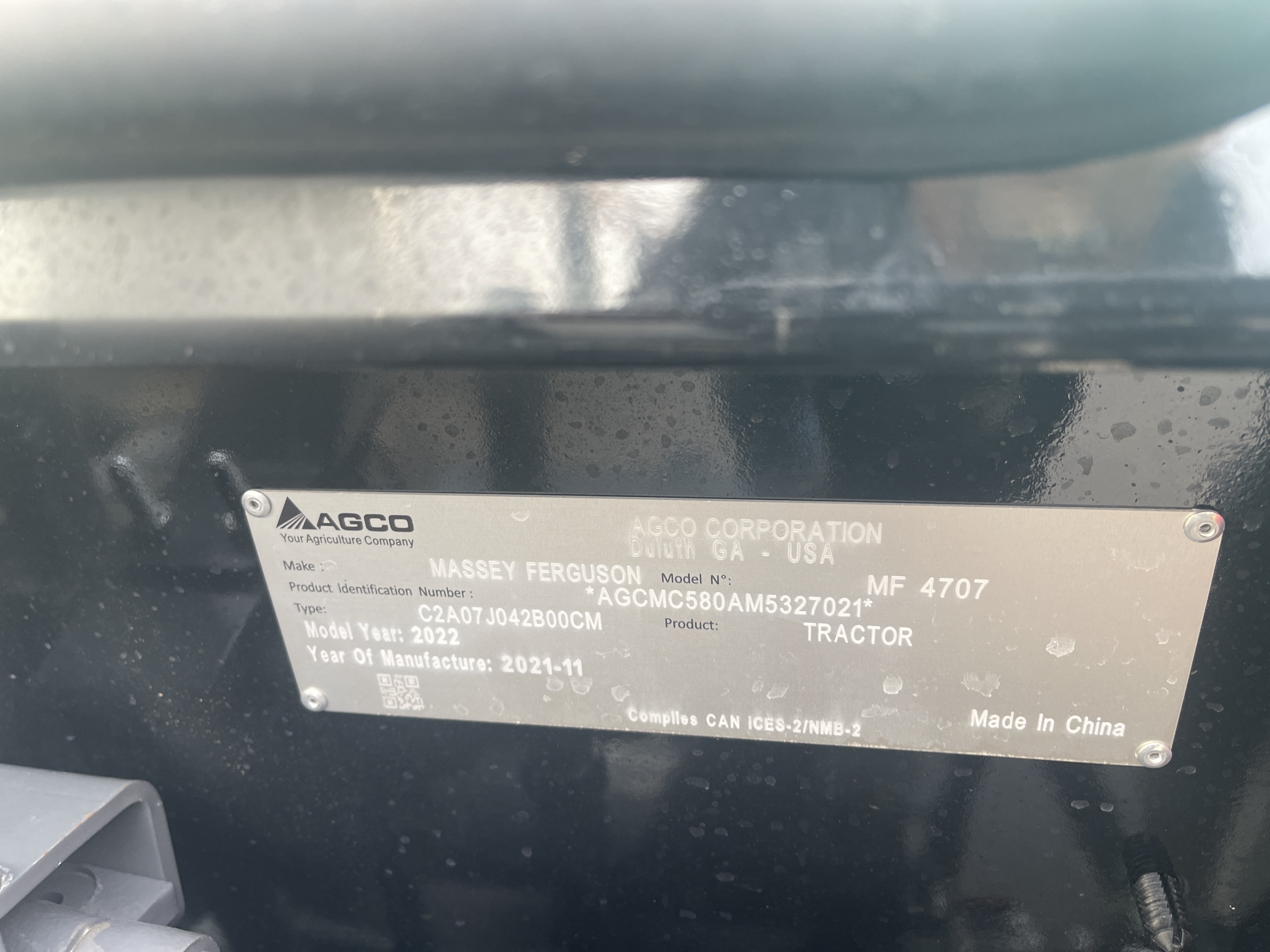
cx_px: 635
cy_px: 476
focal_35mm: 26
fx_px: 954
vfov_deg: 53.1
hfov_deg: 67.3
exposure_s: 1/121
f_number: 1.6
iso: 80
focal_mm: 5.1
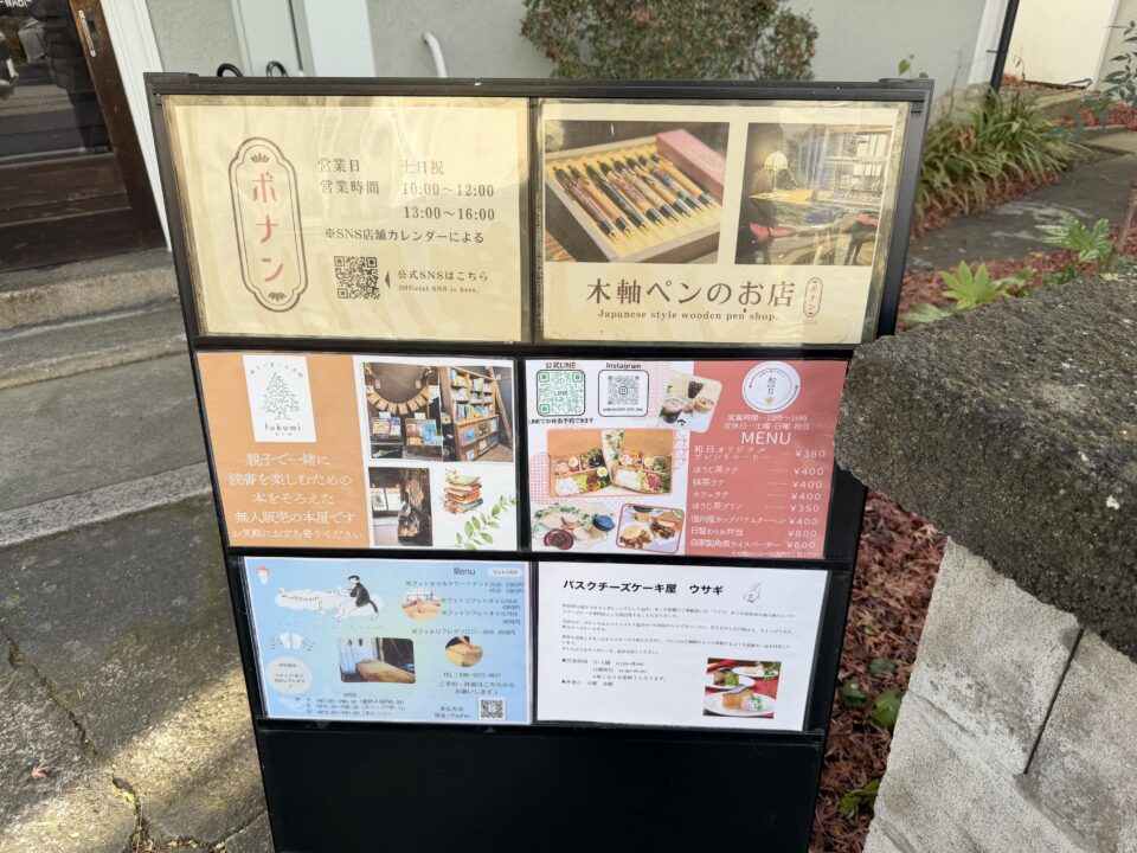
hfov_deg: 71.6
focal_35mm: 24
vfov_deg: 56.8
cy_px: 426
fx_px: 788
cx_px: 568
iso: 80
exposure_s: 1/715
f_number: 1.78
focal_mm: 6.76
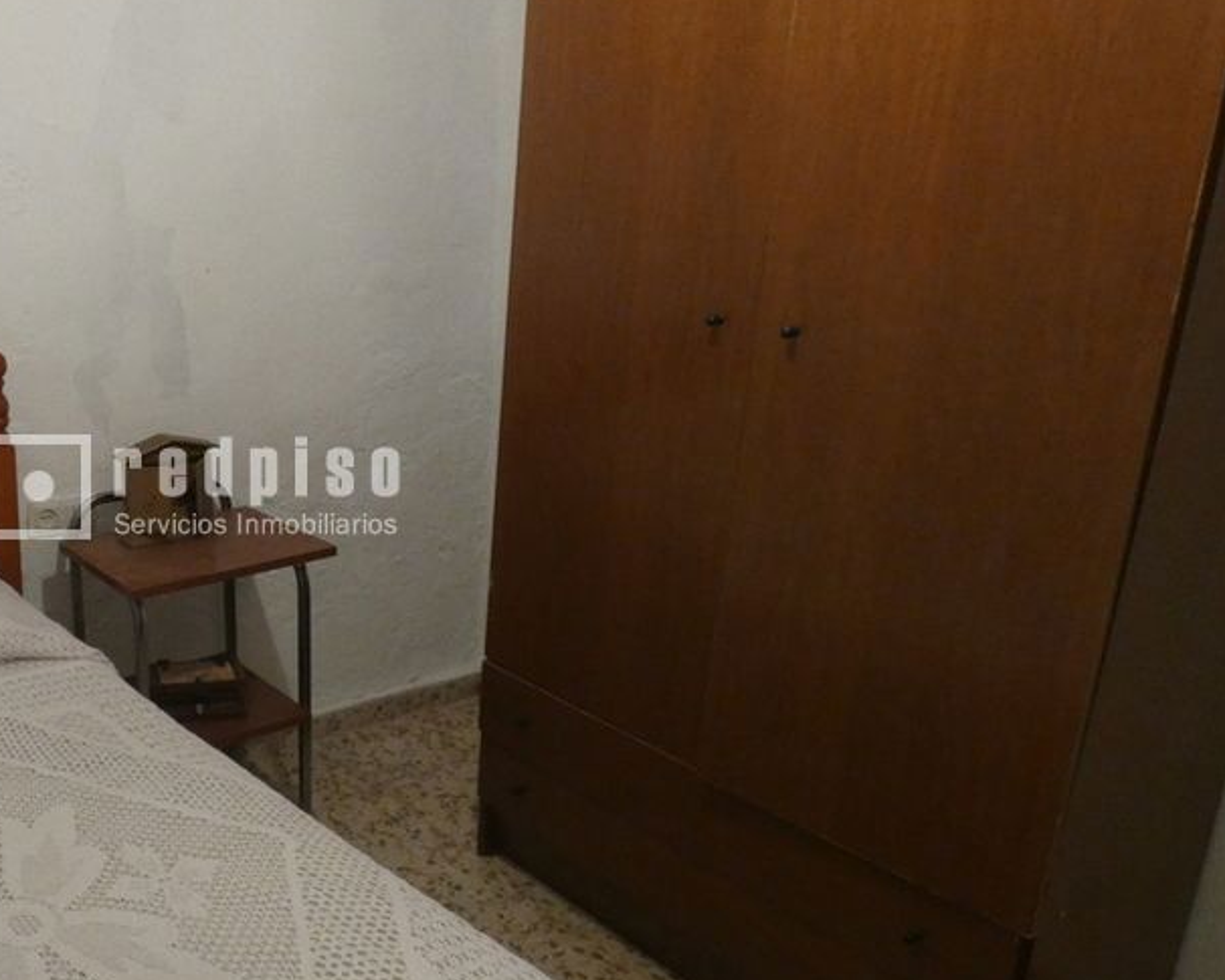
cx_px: 196
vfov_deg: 44.6
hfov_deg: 50.0
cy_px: 489
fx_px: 1197
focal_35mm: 33
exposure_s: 1/60
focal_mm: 3.6
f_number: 2.8
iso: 500
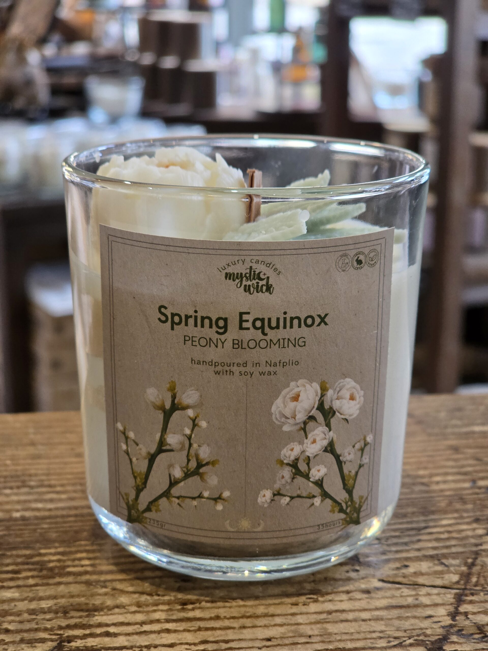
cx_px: 244
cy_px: 326
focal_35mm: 69
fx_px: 1297
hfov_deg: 21.3
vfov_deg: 28.2
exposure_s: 1/100
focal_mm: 7.9
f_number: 2.4
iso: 200
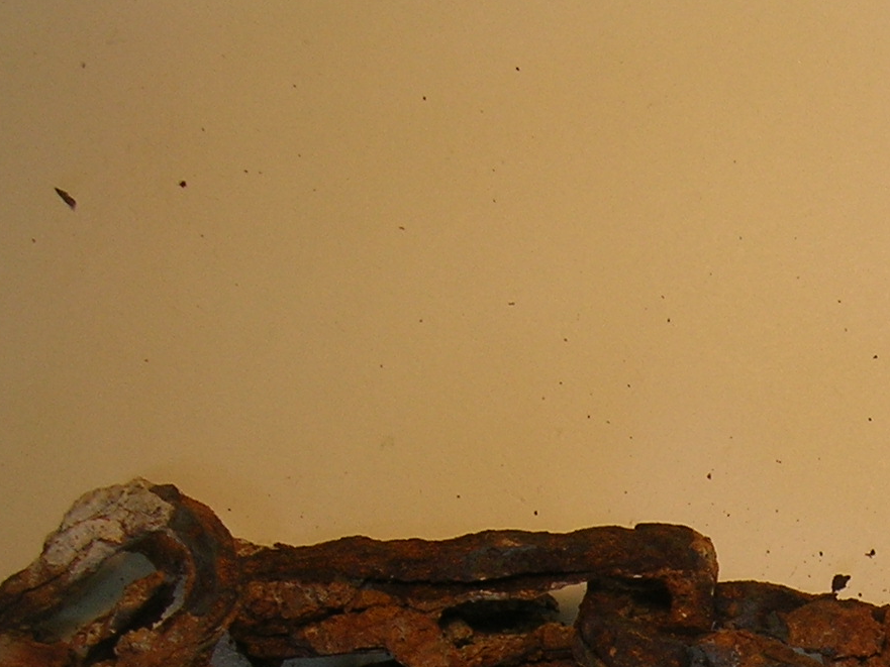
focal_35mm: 100
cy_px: 878
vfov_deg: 14.2
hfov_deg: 18.9
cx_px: 975
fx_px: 2571
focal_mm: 5.7
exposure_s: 1/40.5
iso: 50
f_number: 2.9
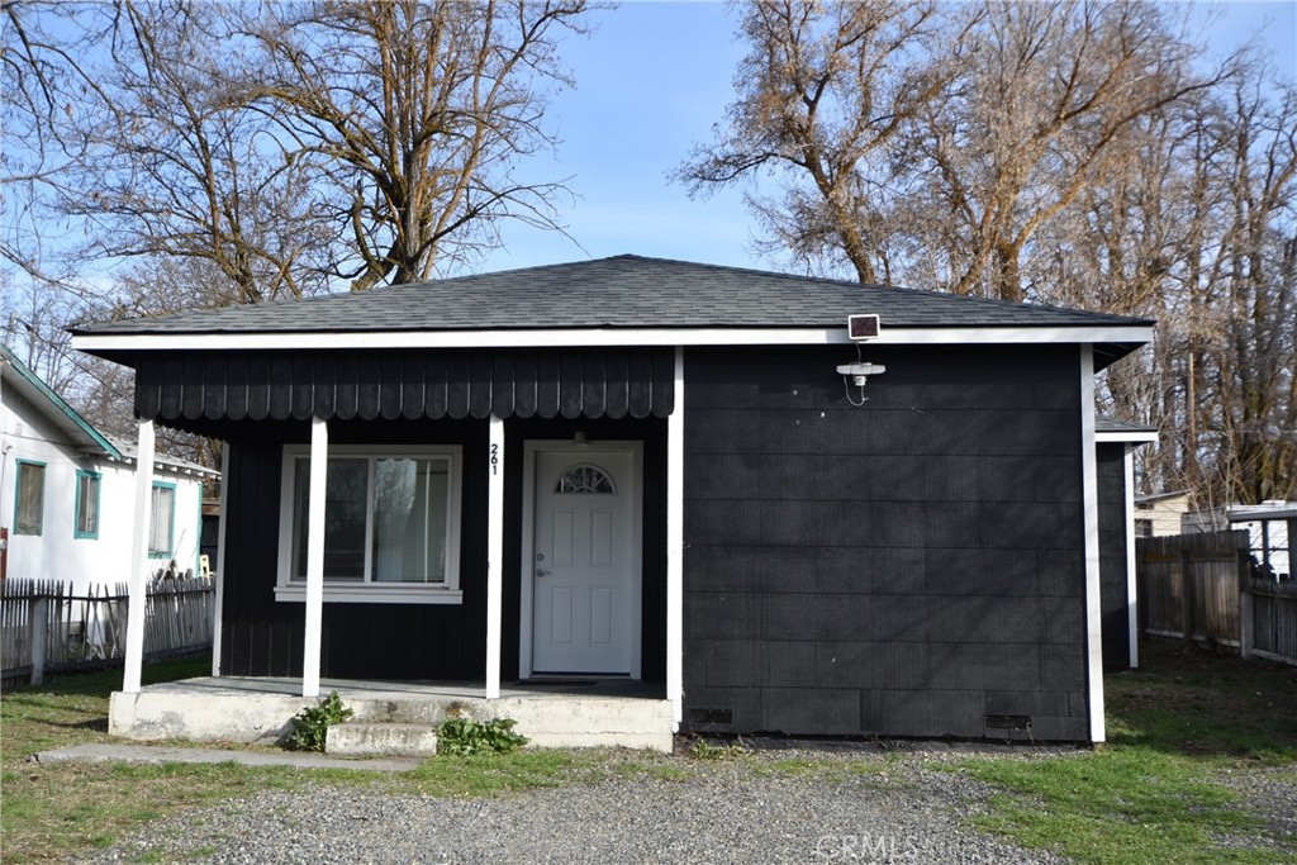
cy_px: 432
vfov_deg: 36.9
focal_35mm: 36
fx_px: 1297
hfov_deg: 53.1
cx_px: 648
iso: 200
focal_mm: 24
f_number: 7.1
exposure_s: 1/250
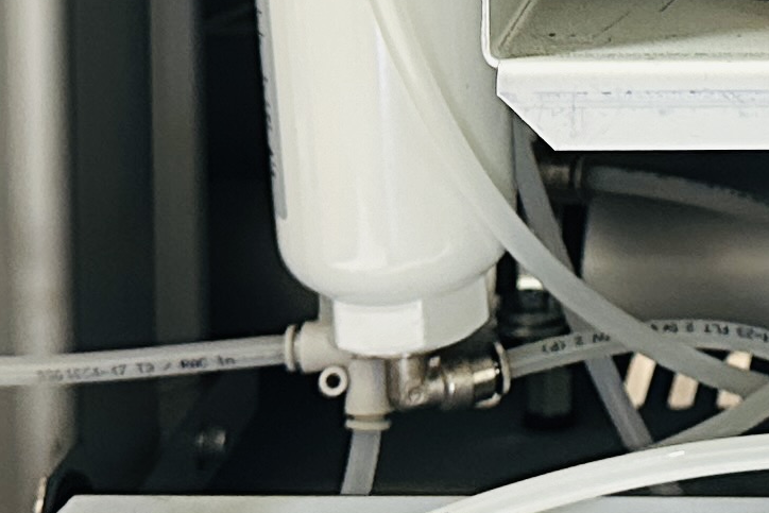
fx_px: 2970
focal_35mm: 139
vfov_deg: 9.5
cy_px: -363
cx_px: 917
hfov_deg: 14.3
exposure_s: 1/40
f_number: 1.78
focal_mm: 6.86
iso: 800
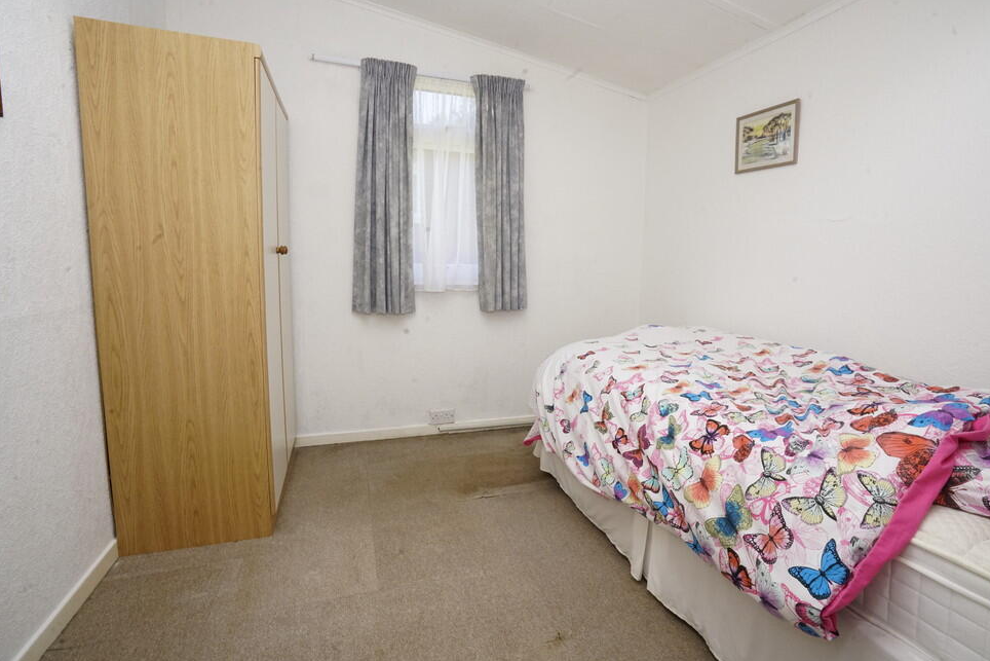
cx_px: 523
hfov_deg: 93.2
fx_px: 468
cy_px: 315
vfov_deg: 70.4
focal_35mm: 17
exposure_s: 1/60
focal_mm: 16
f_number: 16
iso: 1600
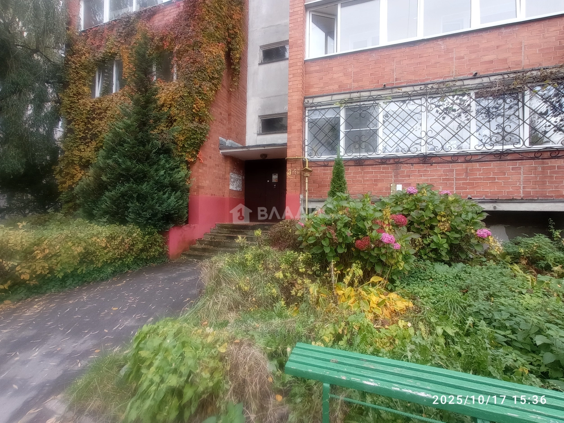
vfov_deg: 49.8
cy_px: 212
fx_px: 456
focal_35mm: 28
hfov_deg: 63.4
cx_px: 282
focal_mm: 1.65
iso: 208
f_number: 2.2
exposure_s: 1/100
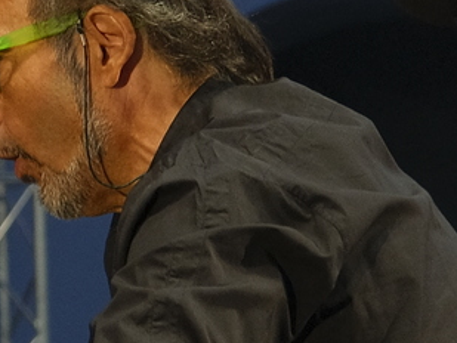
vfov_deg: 4.1
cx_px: -625
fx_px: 4741
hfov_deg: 5.3
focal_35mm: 359
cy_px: 78
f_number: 4
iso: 640
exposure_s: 1/125
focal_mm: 37.6
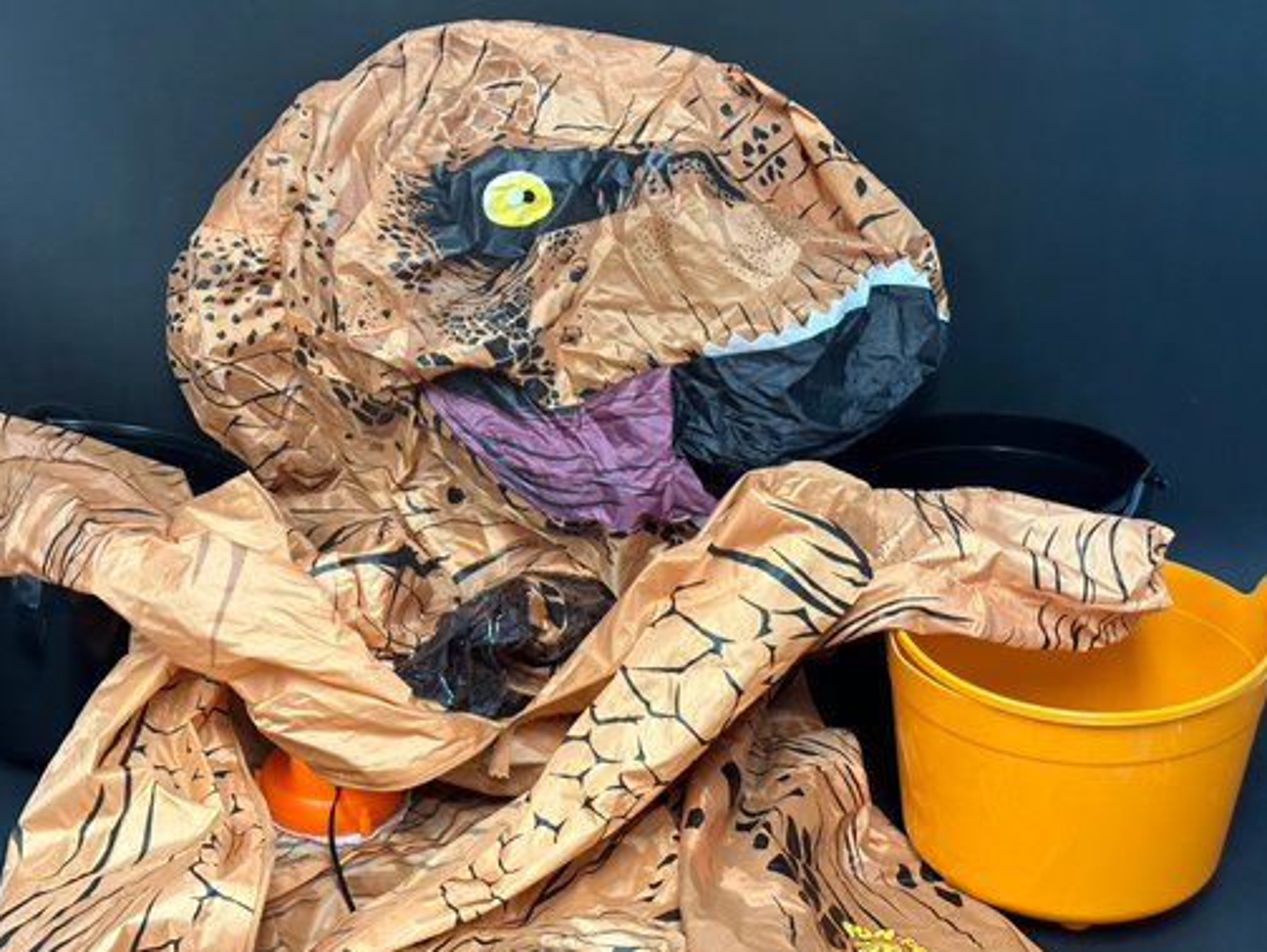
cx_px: 598
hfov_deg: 36.8
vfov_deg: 28.1
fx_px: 1905
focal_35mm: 52
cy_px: 455
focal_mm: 6.86
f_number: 1.78
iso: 250
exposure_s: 1/60
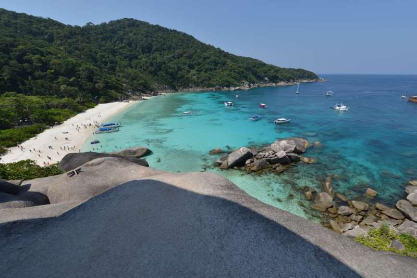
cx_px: 208
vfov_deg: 81.3
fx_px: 162
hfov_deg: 104.2
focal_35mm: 14
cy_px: 139
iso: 100
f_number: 9
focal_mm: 14
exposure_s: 1/320
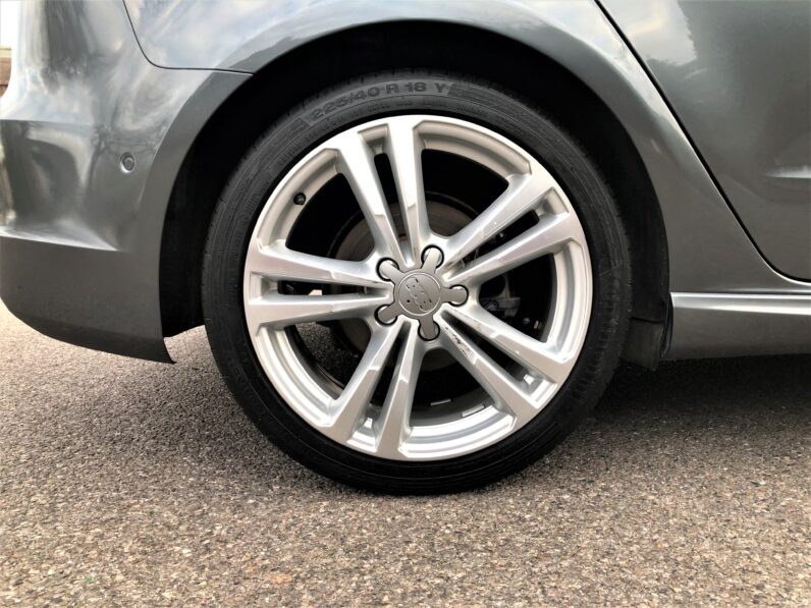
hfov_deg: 63.4
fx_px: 656
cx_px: 406
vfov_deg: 49.7
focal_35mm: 28
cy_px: 304
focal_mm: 4
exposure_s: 1/40
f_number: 1.8
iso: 25
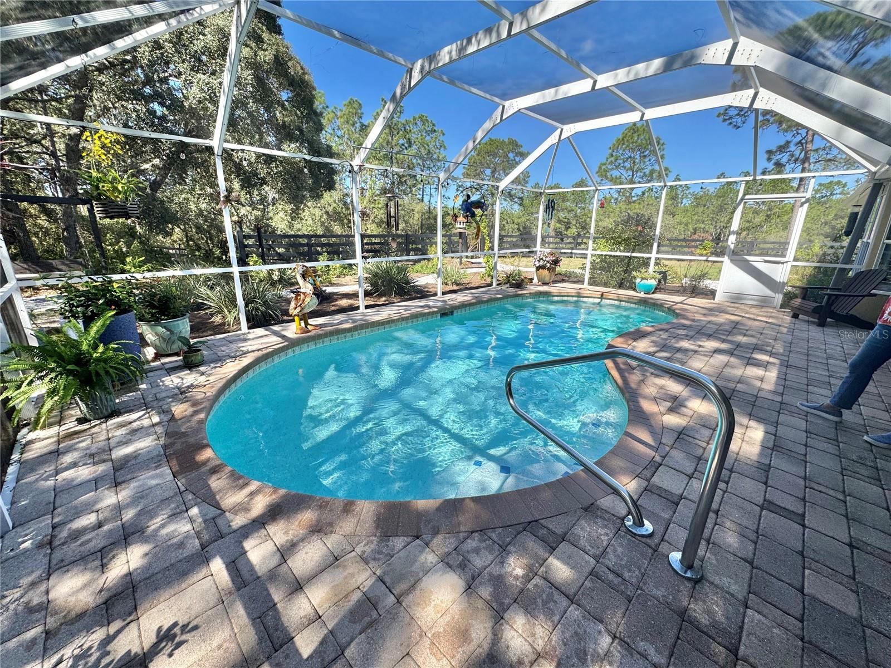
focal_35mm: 14
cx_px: 446
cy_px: 334
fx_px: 360
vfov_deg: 85.7
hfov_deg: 102.1
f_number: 2.2
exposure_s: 1/693
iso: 50
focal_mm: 2.22
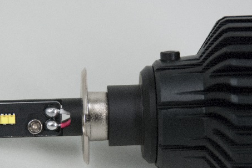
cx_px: 118
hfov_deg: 7.4
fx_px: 1947
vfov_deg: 5.0
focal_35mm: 278
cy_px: 124
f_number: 5.6
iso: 320
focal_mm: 105
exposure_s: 1/160
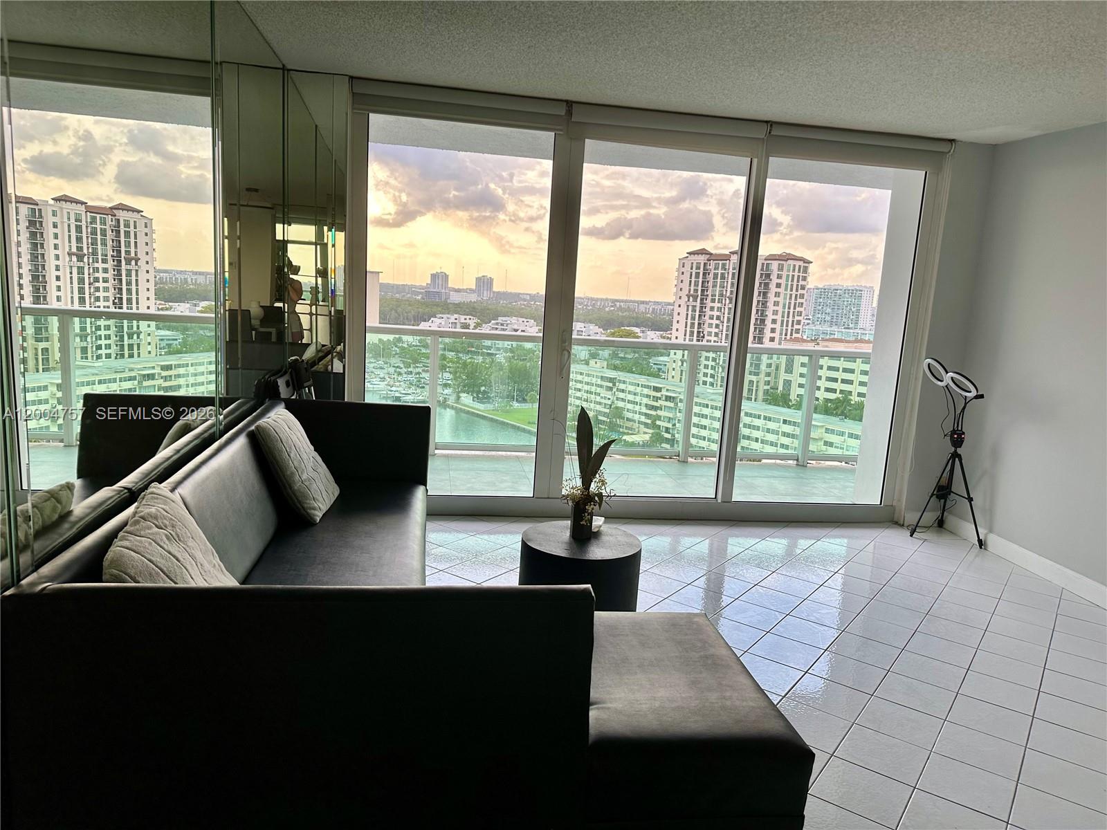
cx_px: 554
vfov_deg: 56.8
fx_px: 768
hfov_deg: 71.6
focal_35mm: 24
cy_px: 415
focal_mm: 6.86
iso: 100
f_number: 1.78
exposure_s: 1/171
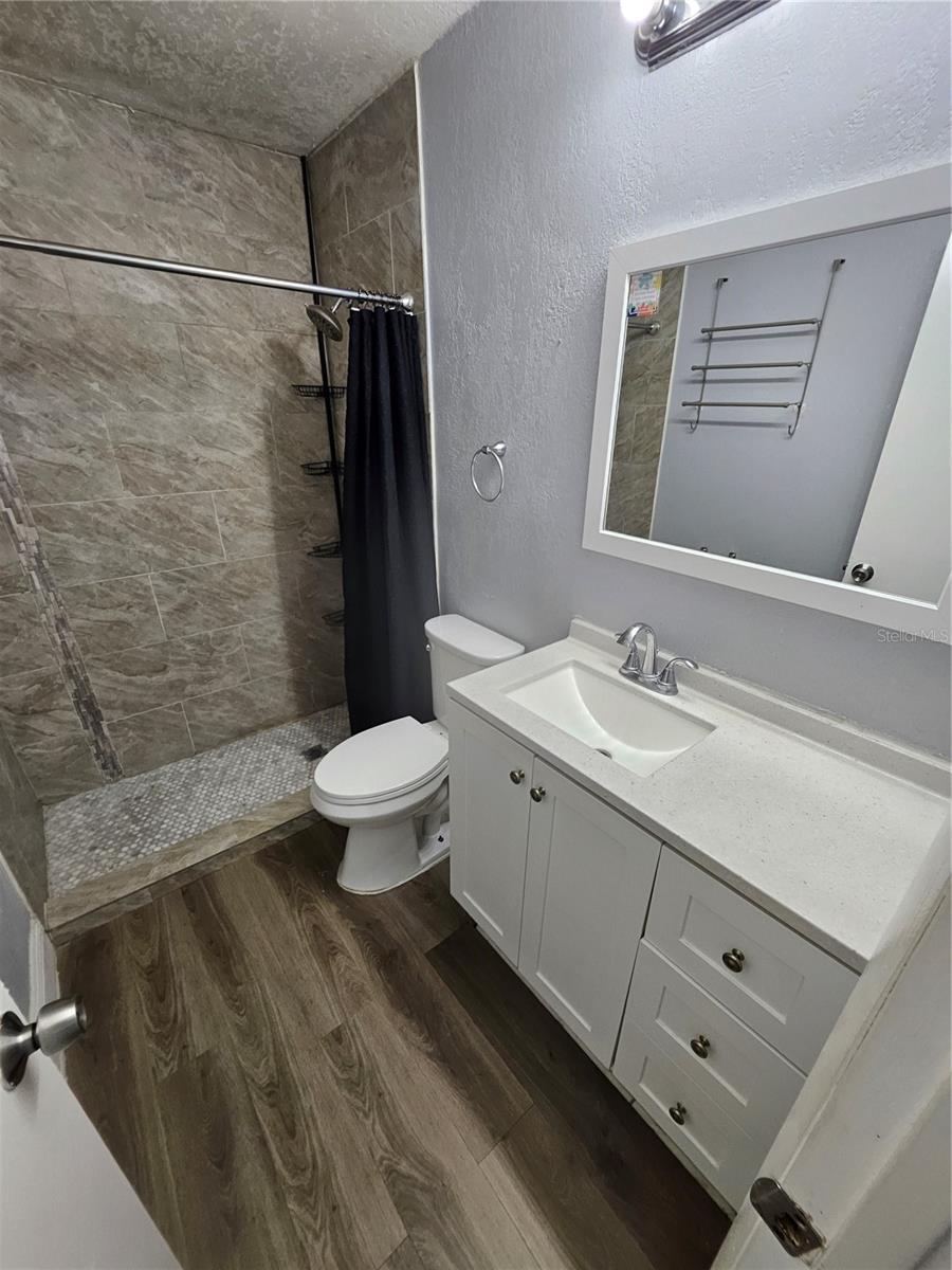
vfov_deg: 106.2
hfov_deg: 89.9
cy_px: 635
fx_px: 477
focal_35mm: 13
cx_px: 476
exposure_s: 1/60
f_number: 2.2
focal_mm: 1.7
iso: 100
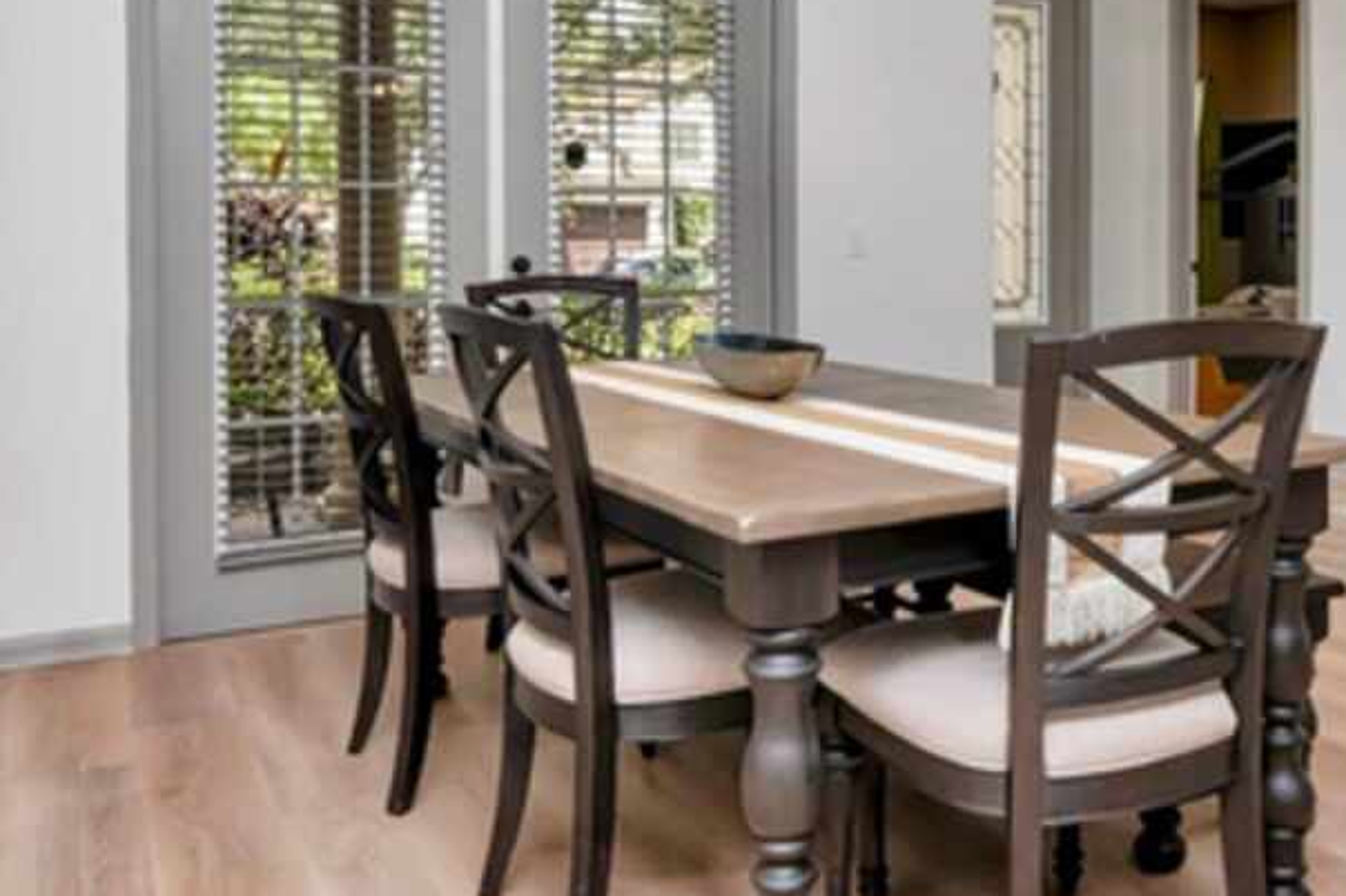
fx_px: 1365
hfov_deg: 51.1
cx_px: 945
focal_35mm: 37
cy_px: 259
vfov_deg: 35.8
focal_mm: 11.5
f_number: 8
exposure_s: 1/200
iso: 1000
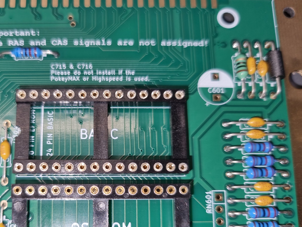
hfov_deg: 51.8
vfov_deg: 40.2
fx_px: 305
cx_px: 107
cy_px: 151
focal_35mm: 35
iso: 50
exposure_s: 1/121
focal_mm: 5.4
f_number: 1.8
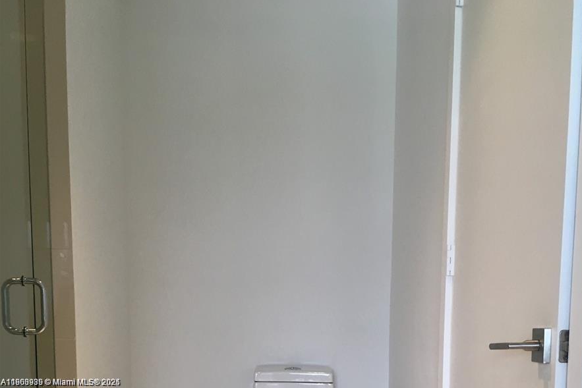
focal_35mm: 41
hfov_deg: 47.4
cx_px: 296
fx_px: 663
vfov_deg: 30.5
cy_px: 383
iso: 32
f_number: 2.2
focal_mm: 4.15
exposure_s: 1/30
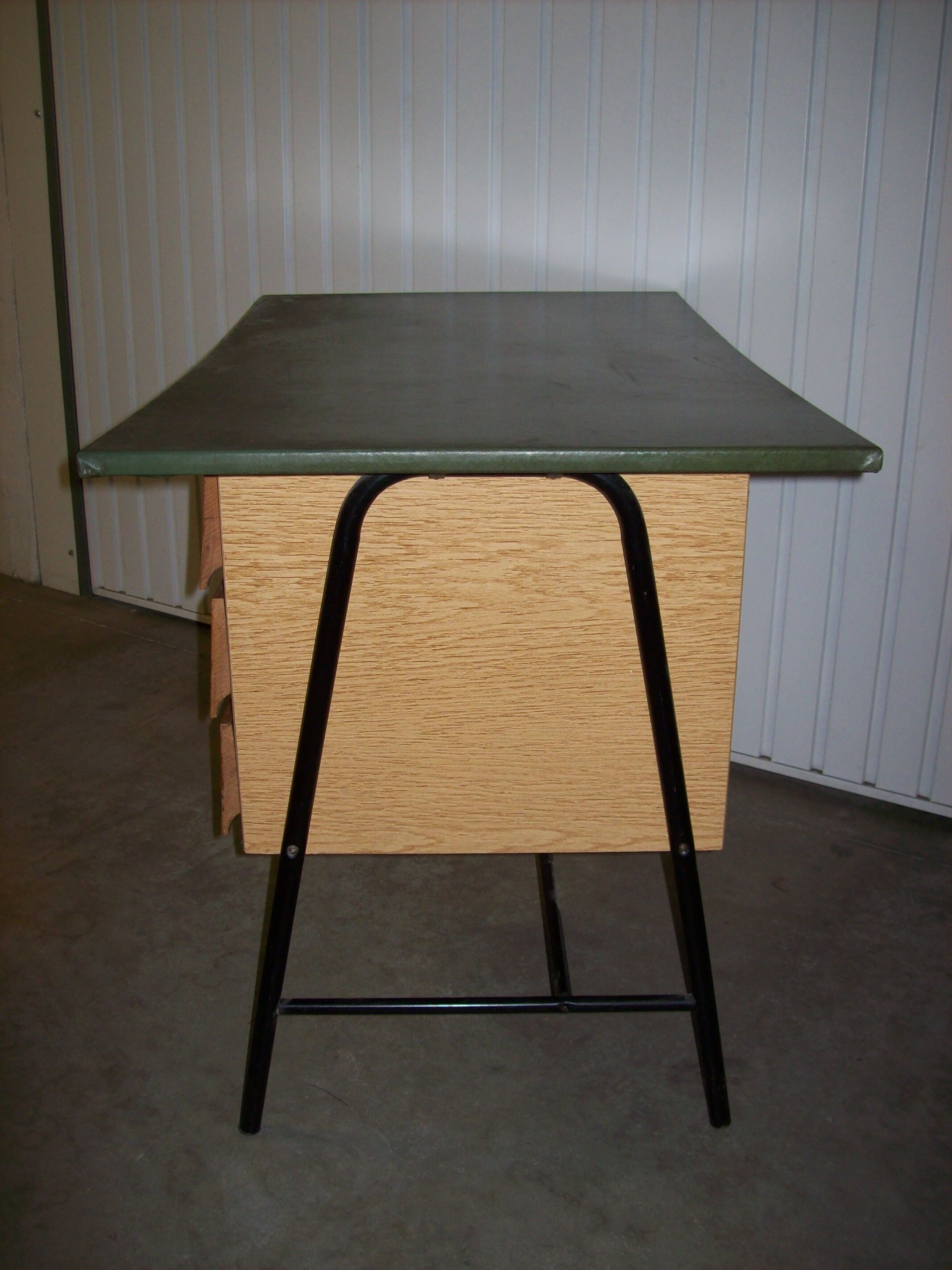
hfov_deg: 39.6
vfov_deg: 51.4
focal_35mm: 36
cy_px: 635
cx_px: 476
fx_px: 1321
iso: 80
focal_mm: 6
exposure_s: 1/64
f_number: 2.7
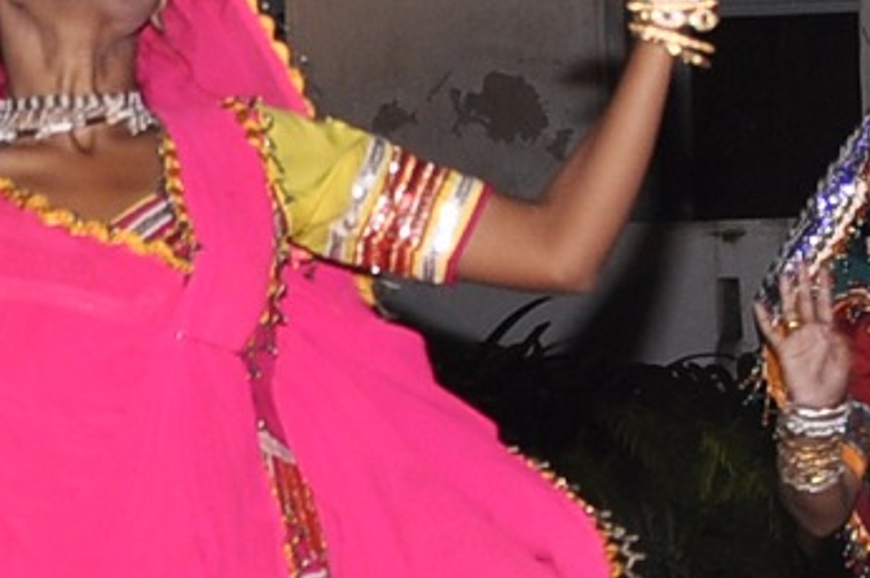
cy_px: 236
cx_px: 2326
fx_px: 6289
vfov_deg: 5.3
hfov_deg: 7.3
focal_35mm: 260
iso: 200
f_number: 5.6
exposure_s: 1/125
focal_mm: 25
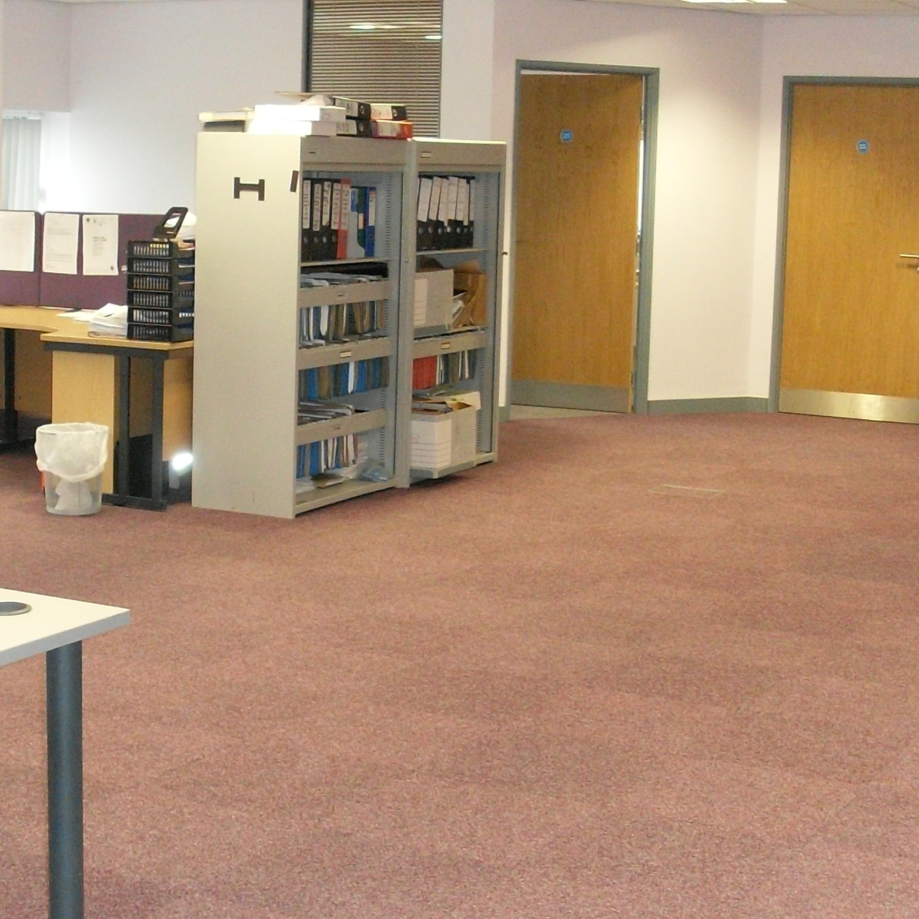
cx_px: 328
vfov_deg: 26.1
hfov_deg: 26.0
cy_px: 450
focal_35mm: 66
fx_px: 1982
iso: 320
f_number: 3
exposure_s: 1/45
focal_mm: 6.3
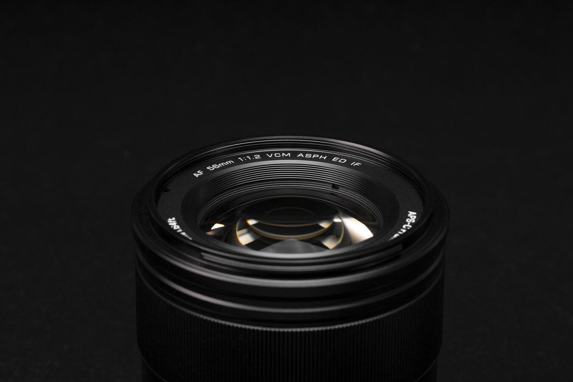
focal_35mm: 105
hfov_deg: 19.5
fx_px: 1671
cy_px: 191
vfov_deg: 13.0
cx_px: 286
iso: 100
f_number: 14
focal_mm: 105
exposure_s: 1/200
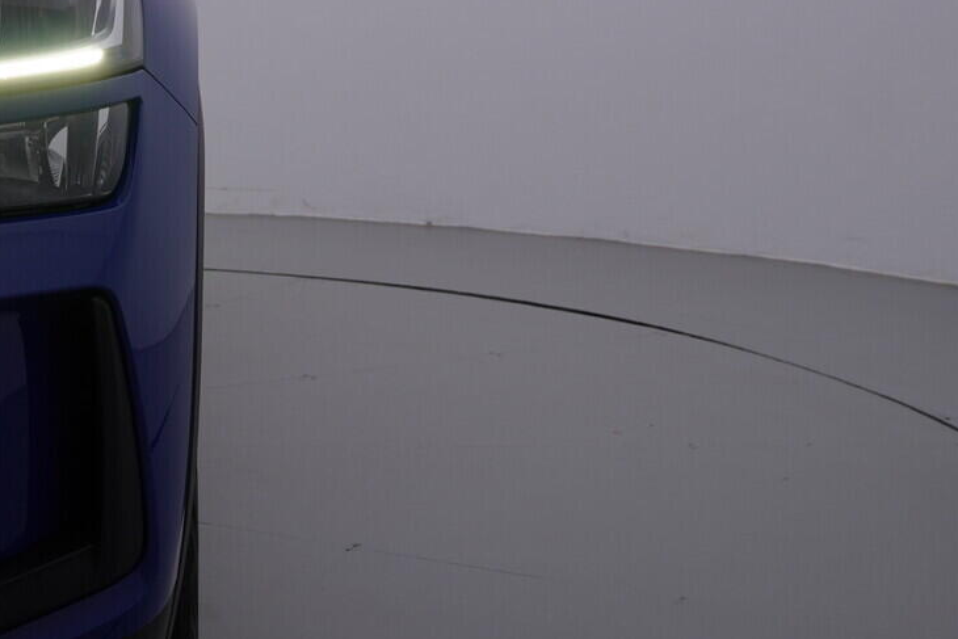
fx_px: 1890
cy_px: 248
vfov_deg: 19.2
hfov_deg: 28.2
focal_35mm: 71
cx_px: 290
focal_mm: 24
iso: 125
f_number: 5.6
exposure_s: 1/160
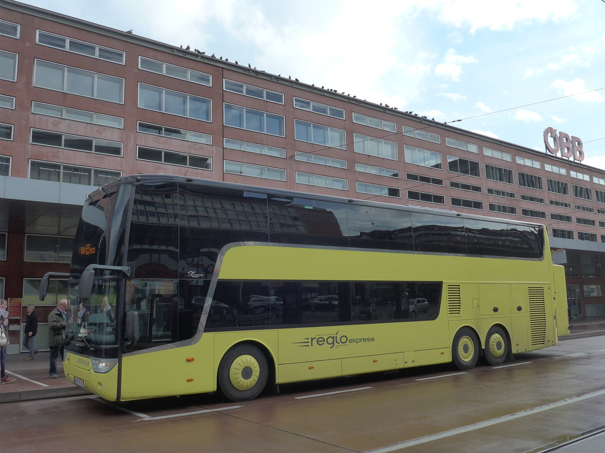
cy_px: 226
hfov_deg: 58.4
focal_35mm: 31
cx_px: 302
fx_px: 542
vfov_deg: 45.4
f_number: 4
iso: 160
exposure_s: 1/800
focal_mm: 6.5
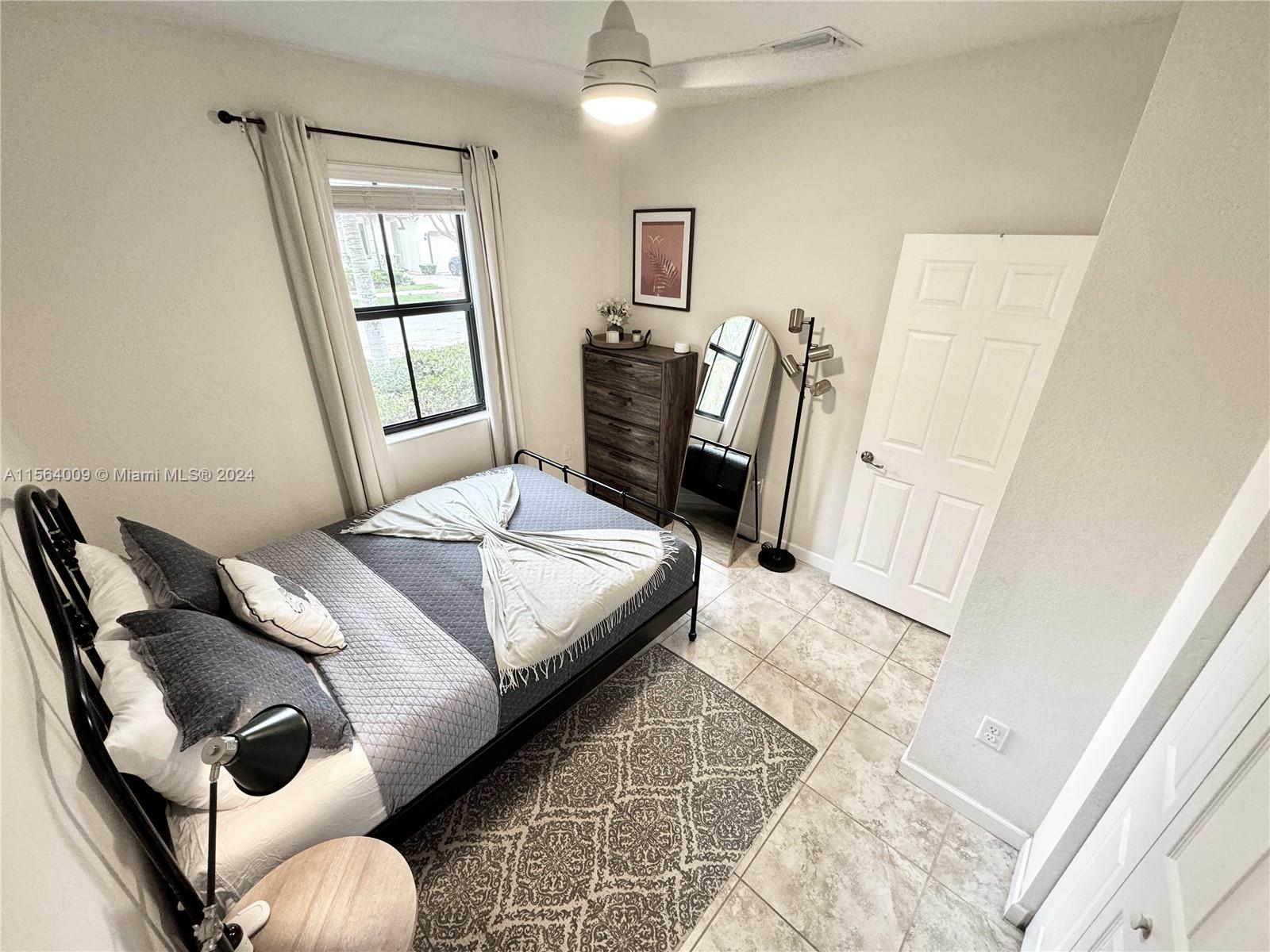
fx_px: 514
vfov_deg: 85.7
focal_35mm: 14
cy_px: 476
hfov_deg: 102.1
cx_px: 635
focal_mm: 2.22
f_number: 2.2
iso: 200
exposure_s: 1/60
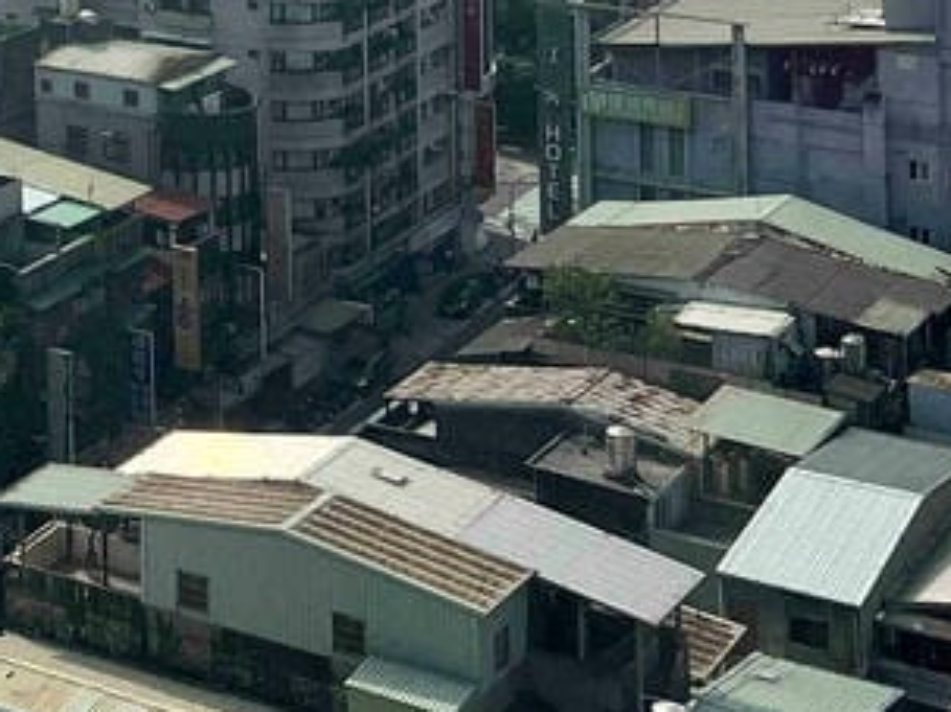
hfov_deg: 17.1
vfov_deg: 13.1
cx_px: -496
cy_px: -546
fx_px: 2829
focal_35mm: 103
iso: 50
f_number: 1.5
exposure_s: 1/16393
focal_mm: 5.7
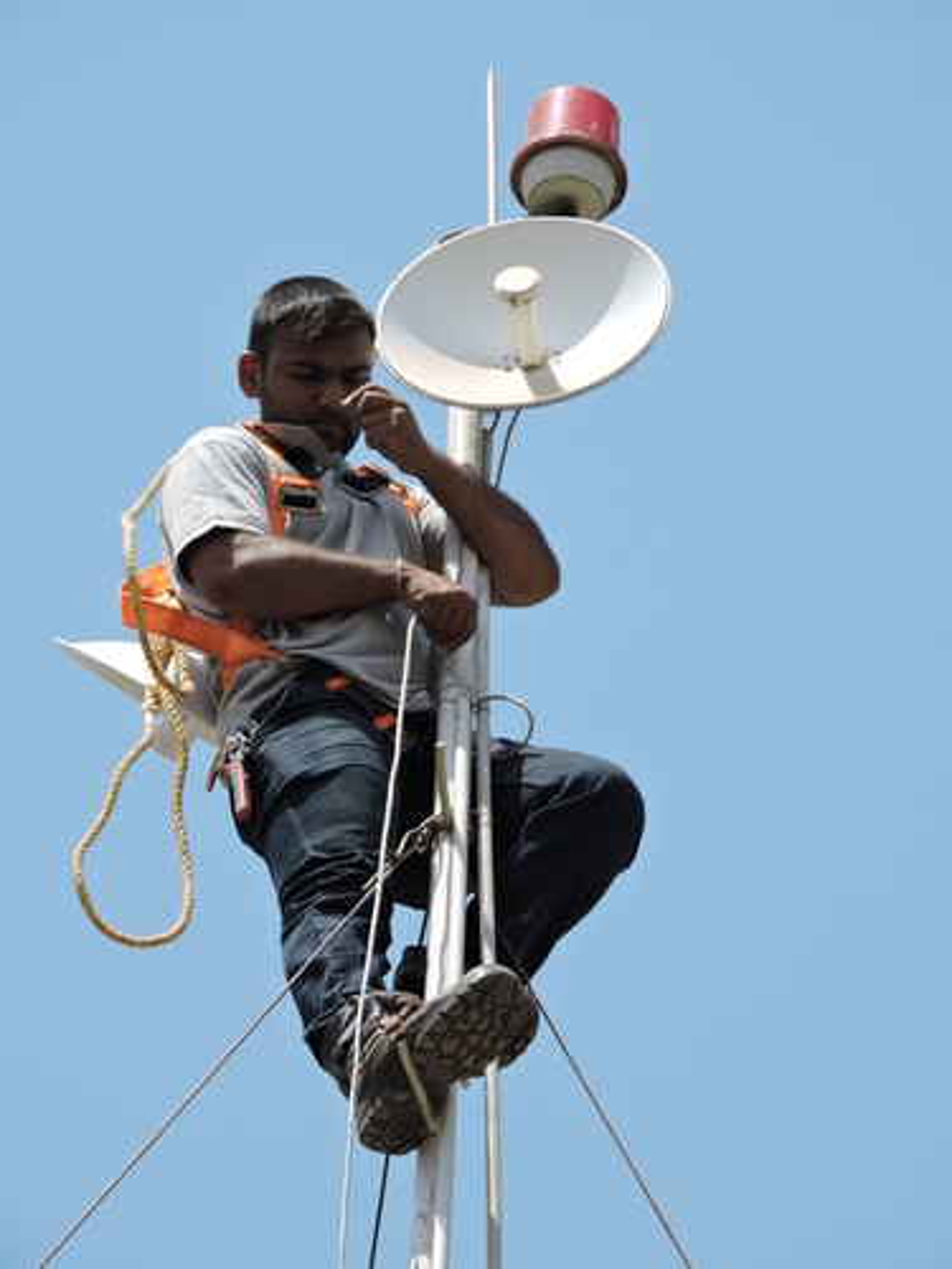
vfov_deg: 7.9
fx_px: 9167
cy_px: 634
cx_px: 476
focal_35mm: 250
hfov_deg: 5.9
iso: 100
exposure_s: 1/400
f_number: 5.5
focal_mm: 44.8
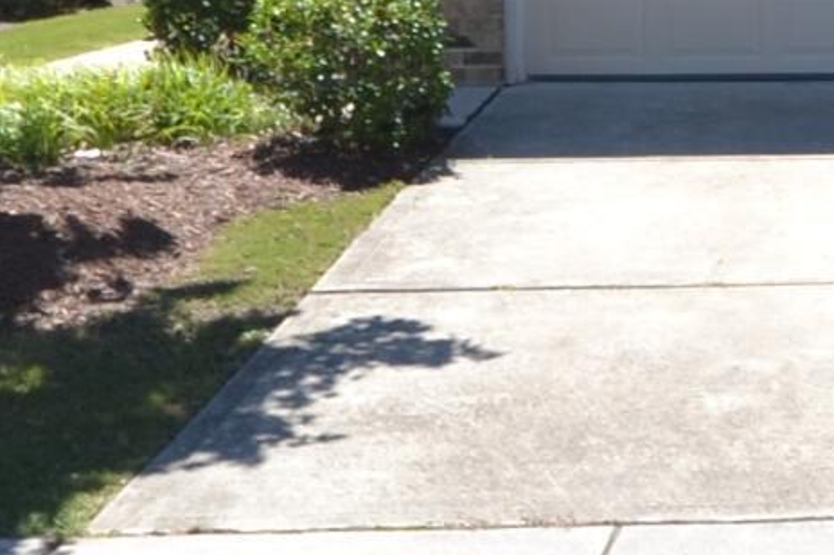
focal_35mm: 97
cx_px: 998
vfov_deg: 13.3
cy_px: -262
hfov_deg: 19.8
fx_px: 2246
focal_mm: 10
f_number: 7.1
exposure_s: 1/200
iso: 100
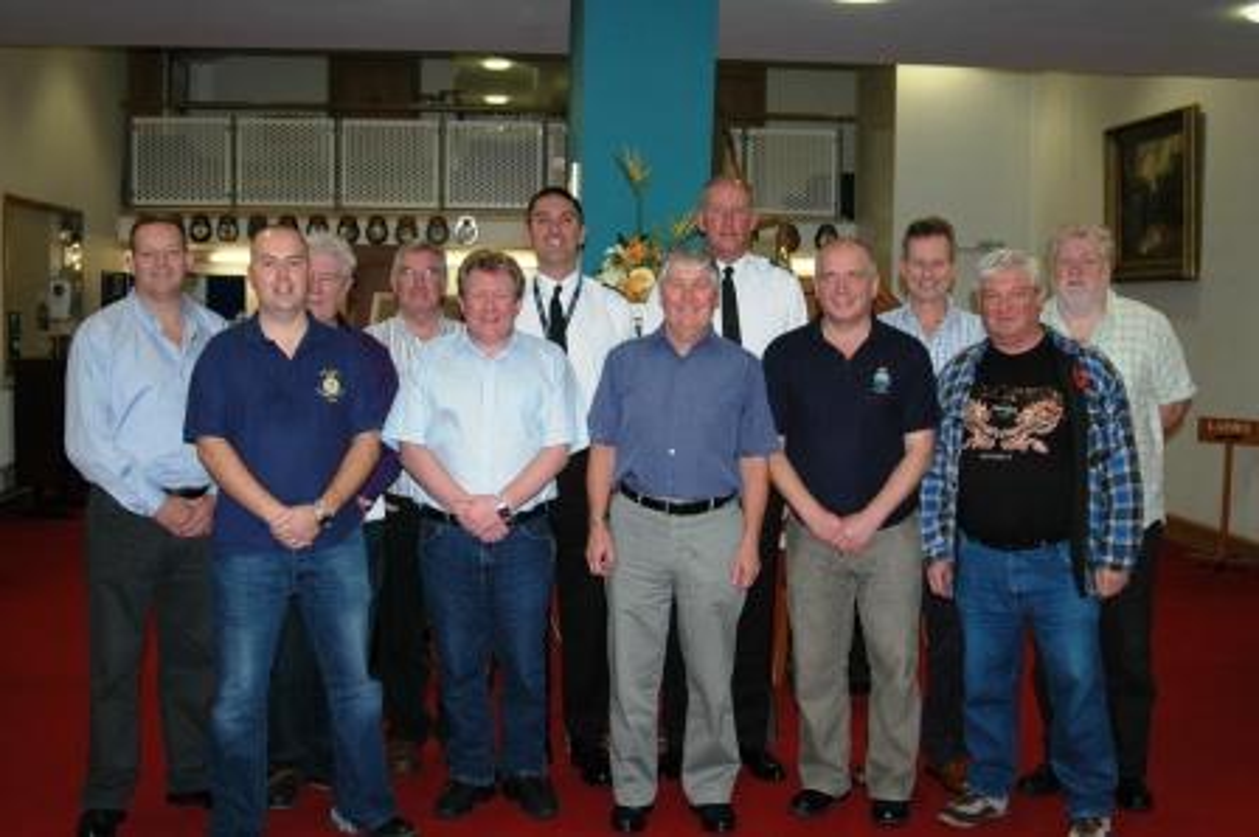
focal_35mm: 42
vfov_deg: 31.8
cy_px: 418
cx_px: 630
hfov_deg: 46.4
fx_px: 1468
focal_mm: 28
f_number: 3.3
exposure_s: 1/60
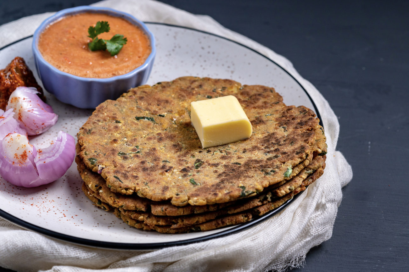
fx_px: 965
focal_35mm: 85
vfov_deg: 16.1
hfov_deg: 23.9
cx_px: 204
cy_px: 136
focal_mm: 85
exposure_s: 1/250
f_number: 7.1
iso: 400
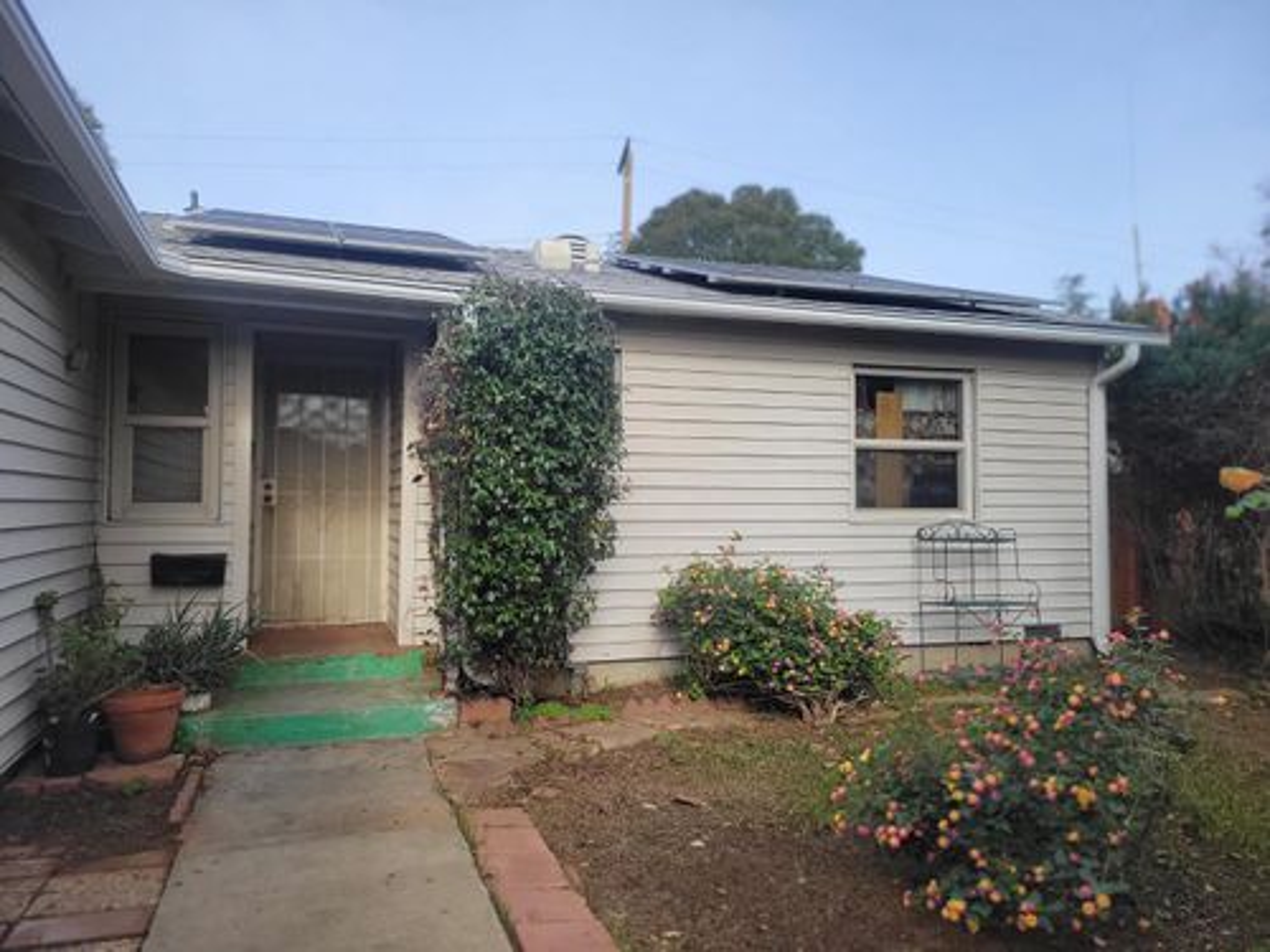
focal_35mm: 26
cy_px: 476
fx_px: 954
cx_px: 635
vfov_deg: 53.1
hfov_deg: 67.3
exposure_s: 1/1468
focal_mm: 5.4
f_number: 1.8
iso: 40
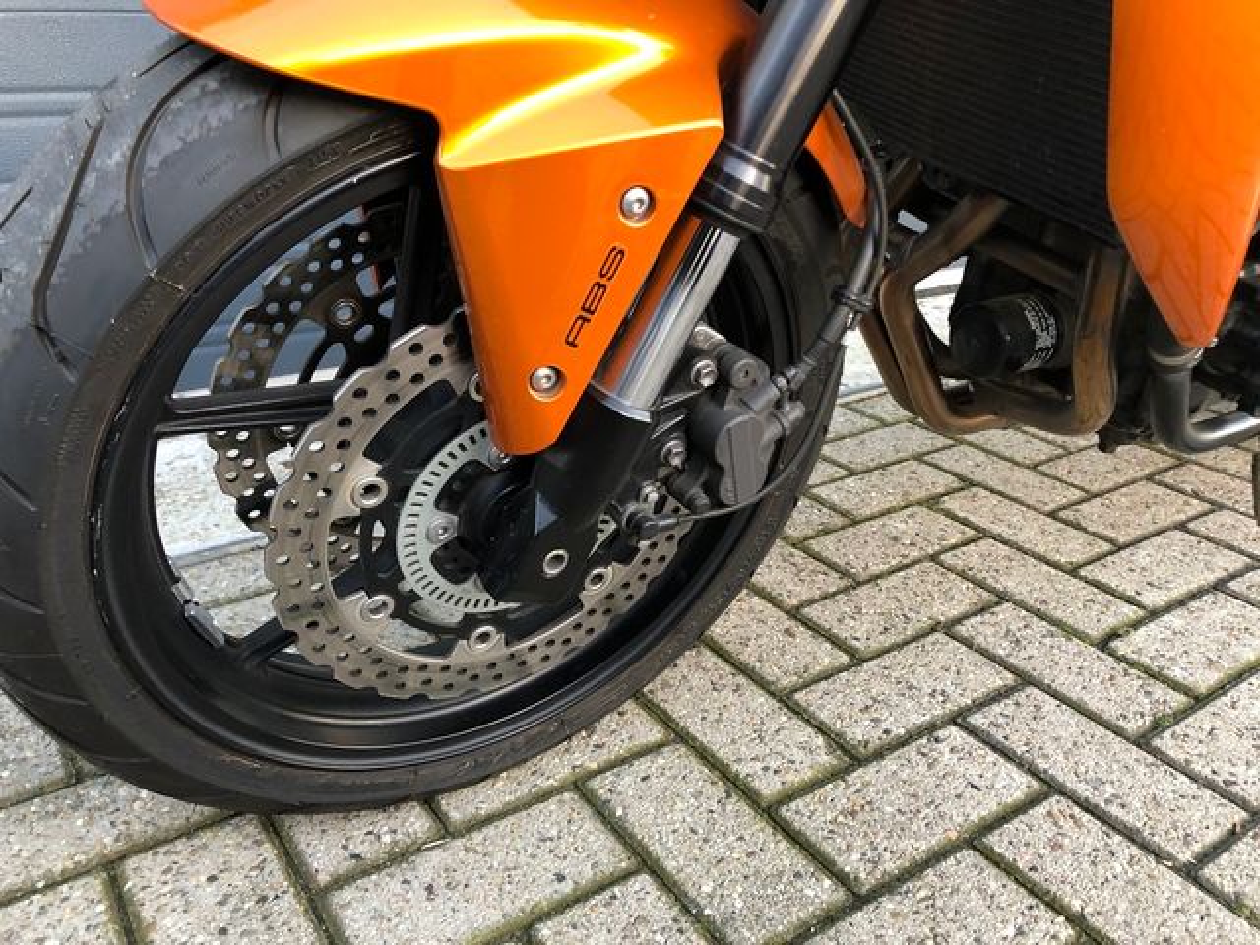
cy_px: 472
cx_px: 630
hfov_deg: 63.4
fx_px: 1019
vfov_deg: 49.7
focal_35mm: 28
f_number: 1.8
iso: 50
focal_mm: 3.99
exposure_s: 1/15
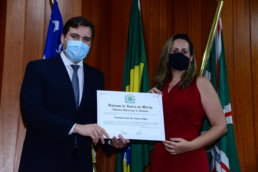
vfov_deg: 21.9
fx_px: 444
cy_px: 86
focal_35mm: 62
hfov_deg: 32.4
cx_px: 129
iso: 1600
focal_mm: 62
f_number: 5
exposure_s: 1/60
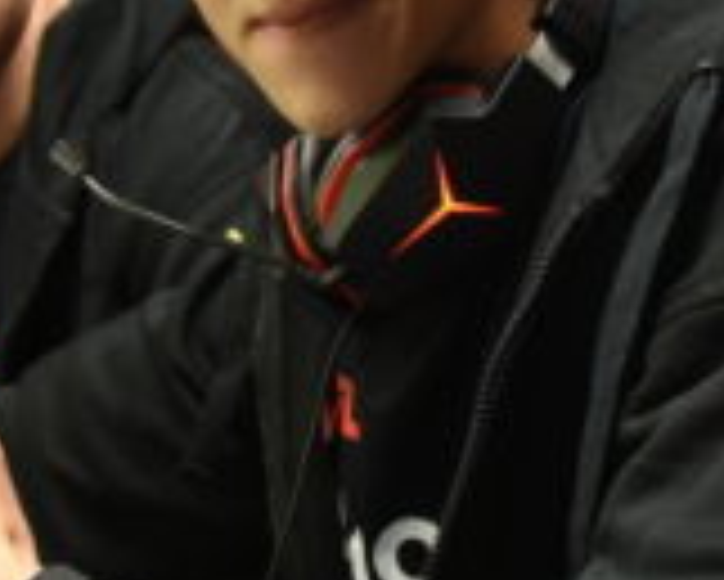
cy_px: 144
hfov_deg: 19.2
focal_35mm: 98
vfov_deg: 15.6
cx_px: 72
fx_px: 2101
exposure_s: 1/100
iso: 1000
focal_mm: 24
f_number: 2.8
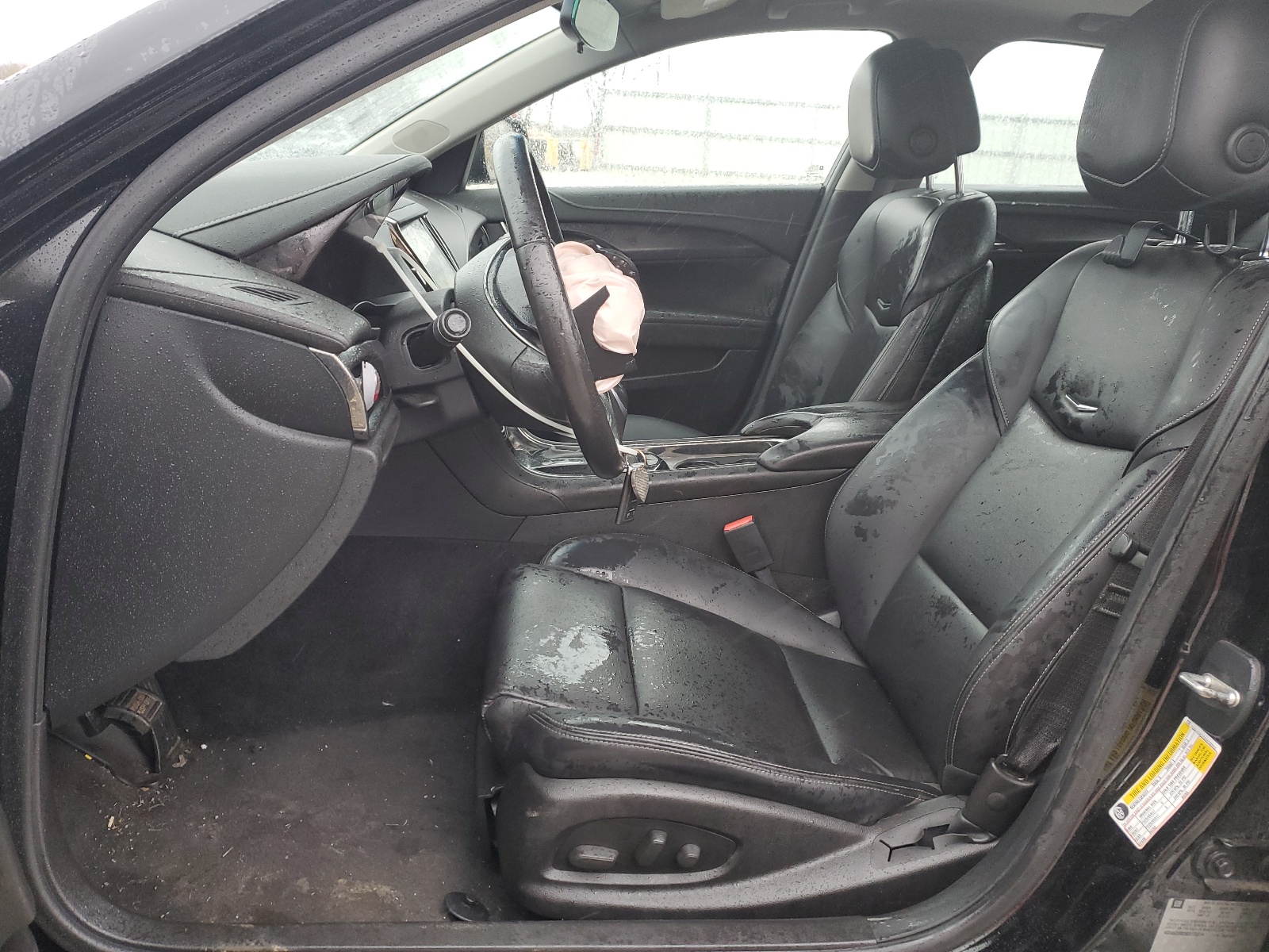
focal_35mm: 26
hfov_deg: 67.3
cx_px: 634
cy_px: 476
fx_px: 953
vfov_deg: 53.1
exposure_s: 1/120
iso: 82
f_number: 1.5
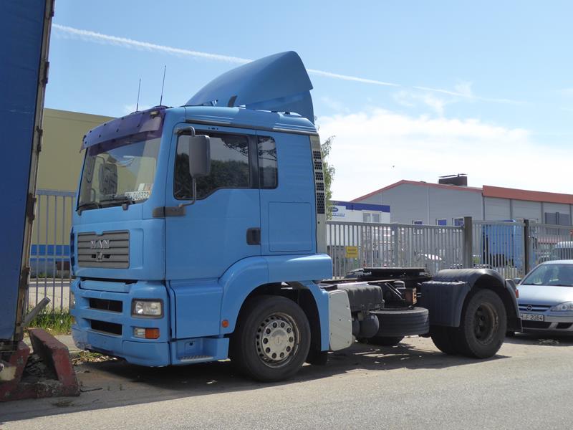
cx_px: 286
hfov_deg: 46.8
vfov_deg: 36.0
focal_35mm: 40
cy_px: 215
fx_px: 662
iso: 160
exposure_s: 1/1000
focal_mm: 7.2
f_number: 3.8
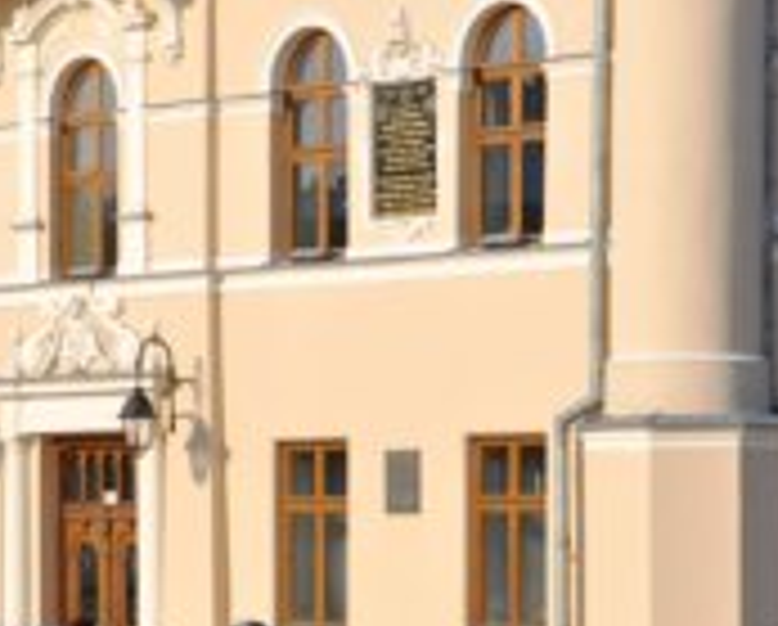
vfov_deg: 8.7
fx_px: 4082
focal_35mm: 177
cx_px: 22
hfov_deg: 10.8
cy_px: 430
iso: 200
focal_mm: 56
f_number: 7.1
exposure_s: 1/800
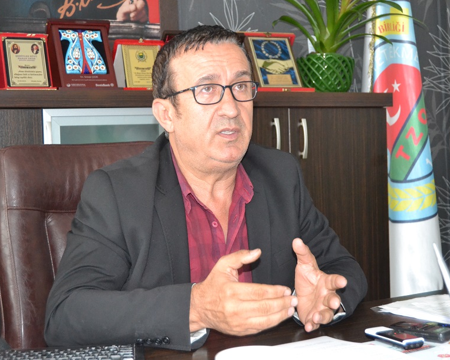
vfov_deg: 25.6
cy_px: 180
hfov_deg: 31.7
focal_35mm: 60
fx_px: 793
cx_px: 211
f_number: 4.5
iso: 3200
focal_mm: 35
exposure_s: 1/60
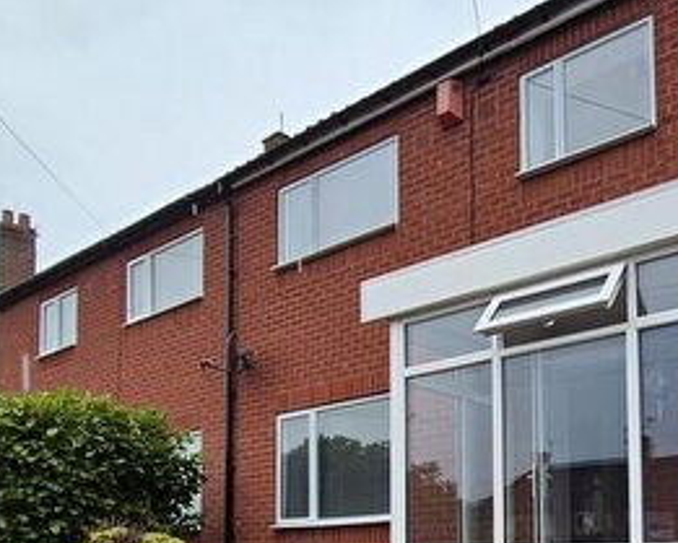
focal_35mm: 34
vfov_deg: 39.5
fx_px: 683
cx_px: 509
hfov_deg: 50.6
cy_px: 511
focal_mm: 2.2
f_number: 2.2
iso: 50
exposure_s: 1/954
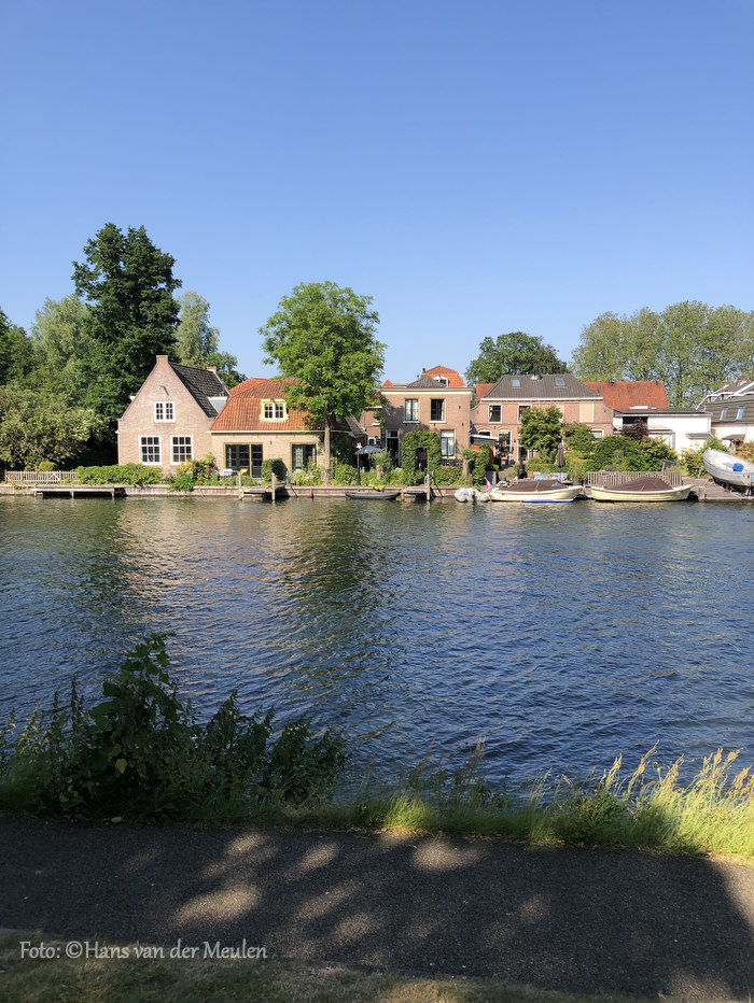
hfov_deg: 49.8
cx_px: 377
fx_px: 812
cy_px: 502
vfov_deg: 63.4
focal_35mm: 28
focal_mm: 3.99
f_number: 1.8
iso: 20
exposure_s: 1/1185
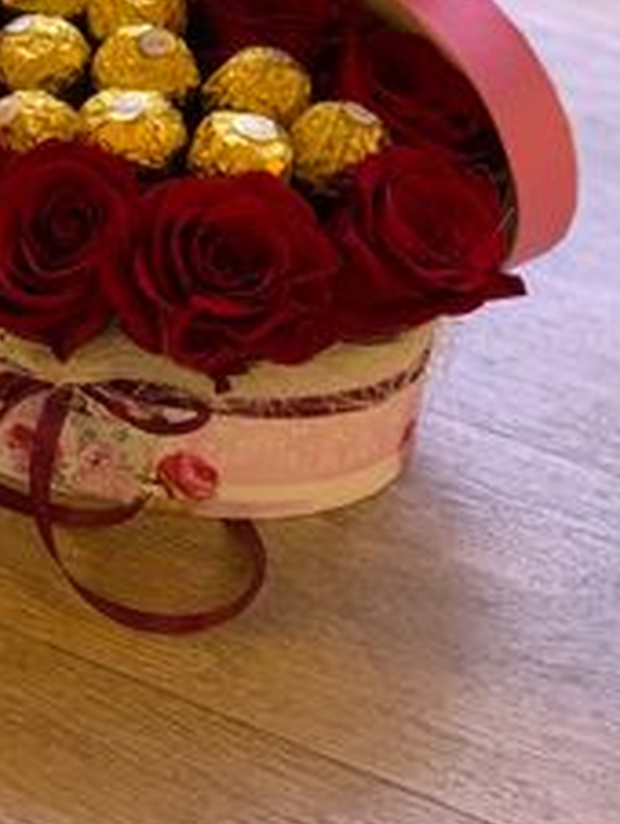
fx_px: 2336
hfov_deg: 15.1
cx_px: 255
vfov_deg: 19.9
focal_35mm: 98
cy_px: 226
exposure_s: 1/50
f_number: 2.4
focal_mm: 6
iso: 400
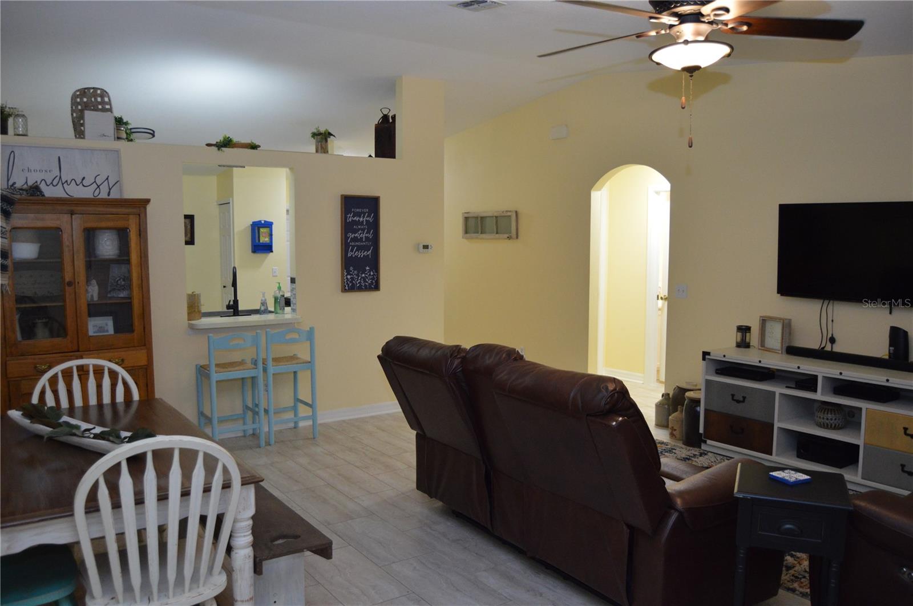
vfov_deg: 47.8
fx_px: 684
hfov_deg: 67.4
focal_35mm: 27
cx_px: 456
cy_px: 303
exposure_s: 1/60
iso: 1400
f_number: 3.5
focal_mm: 18
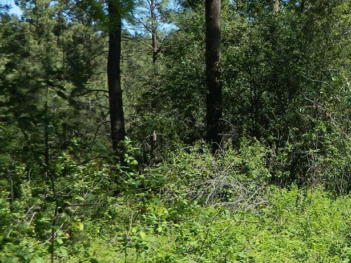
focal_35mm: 65
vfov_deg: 22.6
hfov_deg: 27.3
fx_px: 659
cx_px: 388
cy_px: 107
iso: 80
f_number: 3.1
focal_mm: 4.5
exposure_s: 1/640
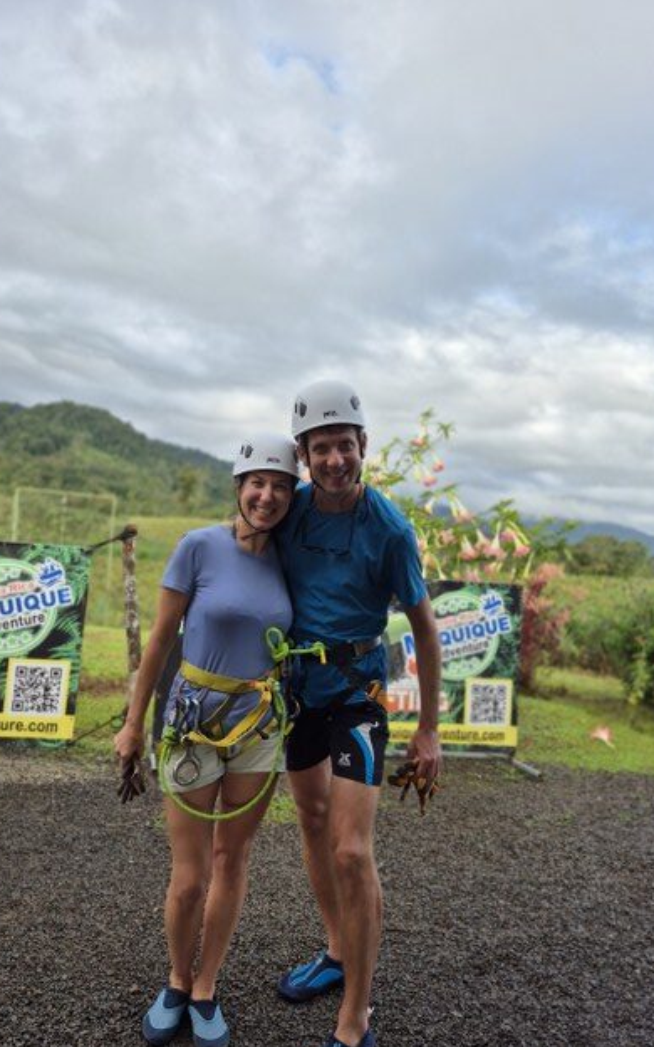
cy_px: 530
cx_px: 297
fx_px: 713
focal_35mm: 25
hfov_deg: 49.2
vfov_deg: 72.5
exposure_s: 1/610
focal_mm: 5.4
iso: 25
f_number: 1.8
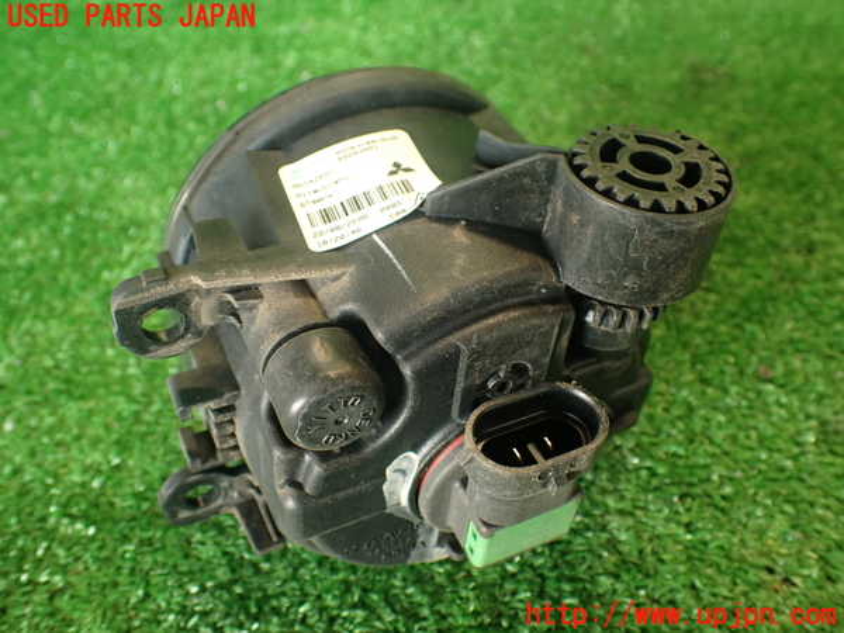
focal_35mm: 32
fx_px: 780
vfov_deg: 44.2
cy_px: 316
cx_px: 422
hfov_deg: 56.8
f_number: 2.4
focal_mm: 5.79
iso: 200
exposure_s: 1/30
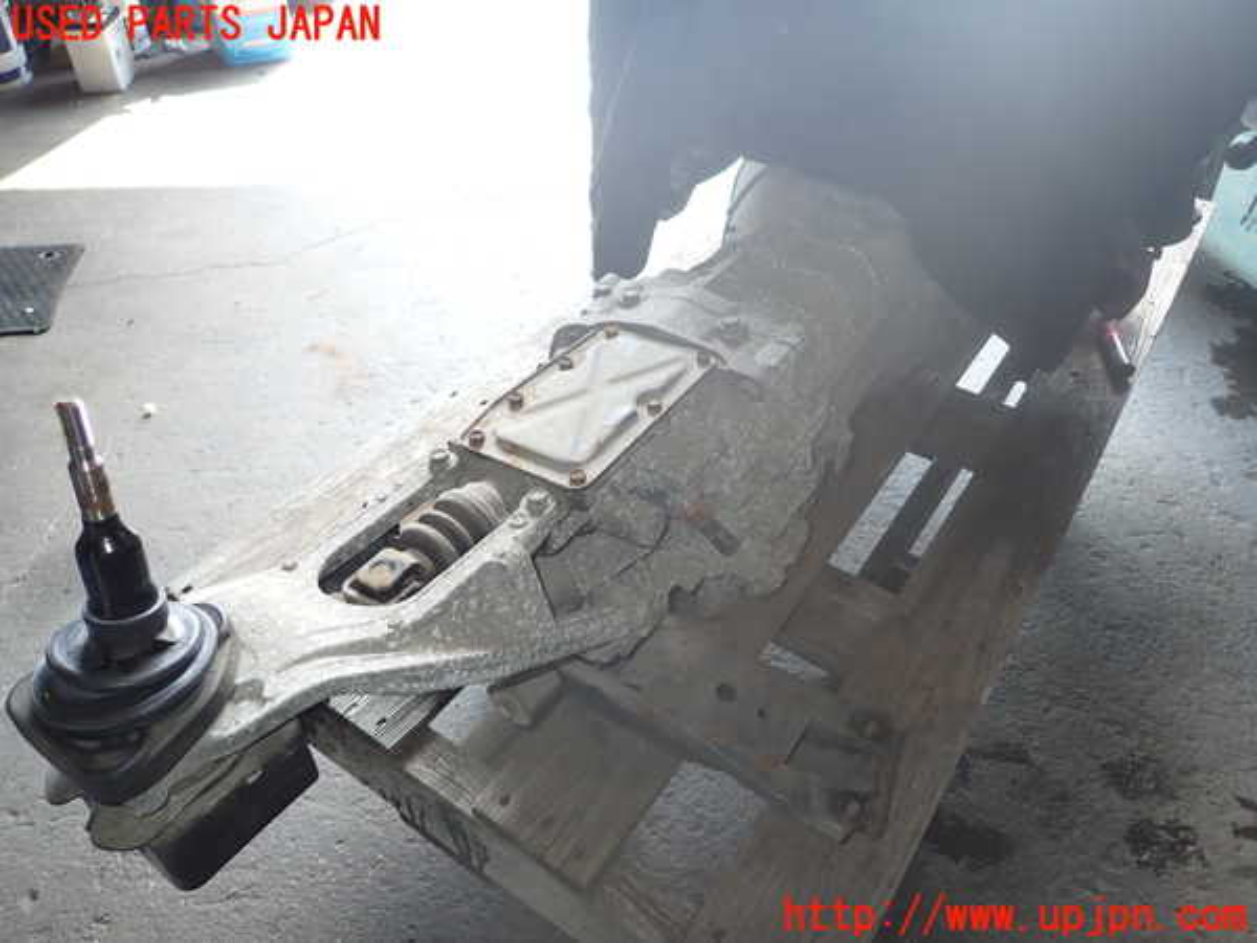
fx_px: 908
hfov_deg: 69.4
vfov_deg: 54.9
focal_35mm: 25
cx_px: 628
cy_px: 472
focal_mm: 4.5
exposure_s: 1/80
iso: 100
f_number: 2
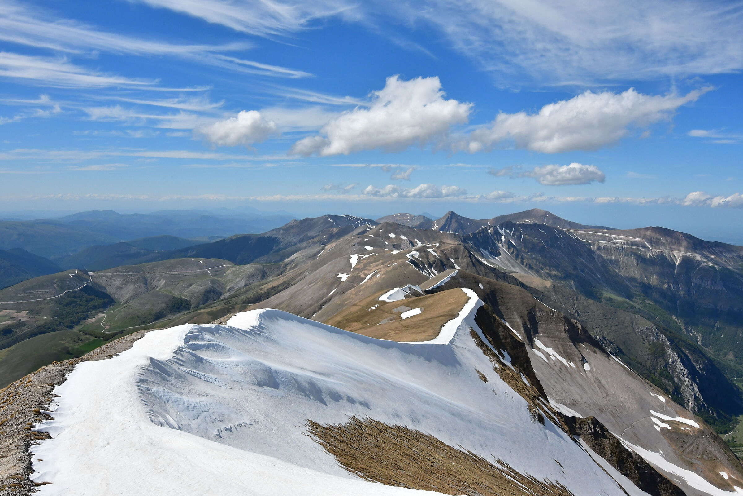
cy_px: 248
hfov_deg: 61.9
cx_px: 372
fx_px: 619
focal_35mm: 30
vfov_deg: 43.6
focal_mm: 20
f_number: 14
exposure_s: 1/2000
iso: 1000
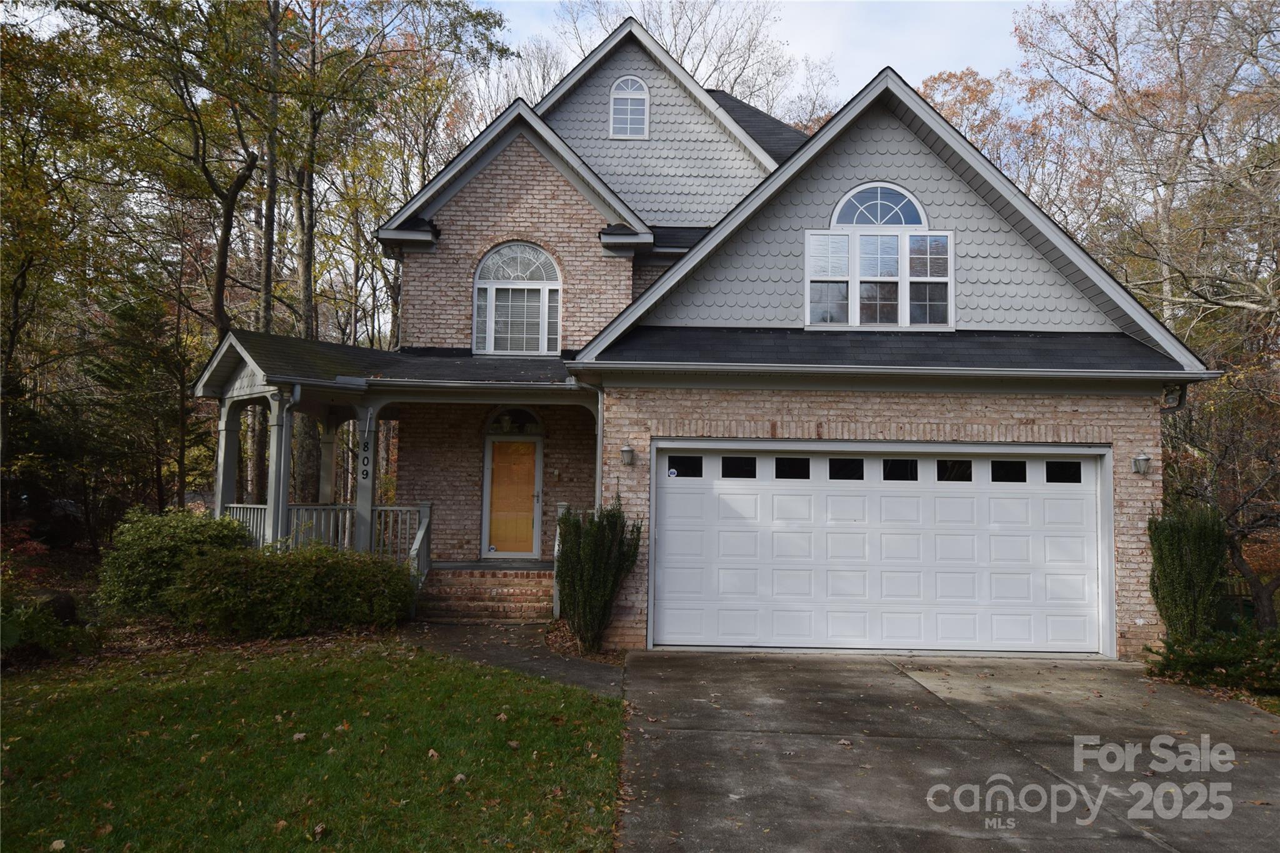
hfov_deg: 70.4
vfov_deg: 50.4
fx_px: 907
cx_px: 640
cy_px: 426
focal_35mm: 26
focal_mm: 17
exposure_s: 1/250
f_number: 7.1
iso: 200
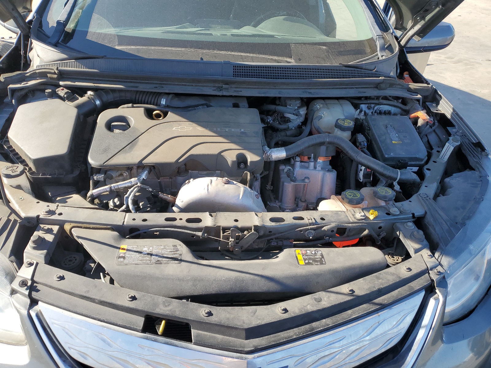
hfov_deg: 67.3
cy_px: 184
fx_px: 369
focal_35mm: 26
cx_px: 246
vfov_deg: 53.1
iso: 50
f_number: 1.5
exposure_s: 1/769
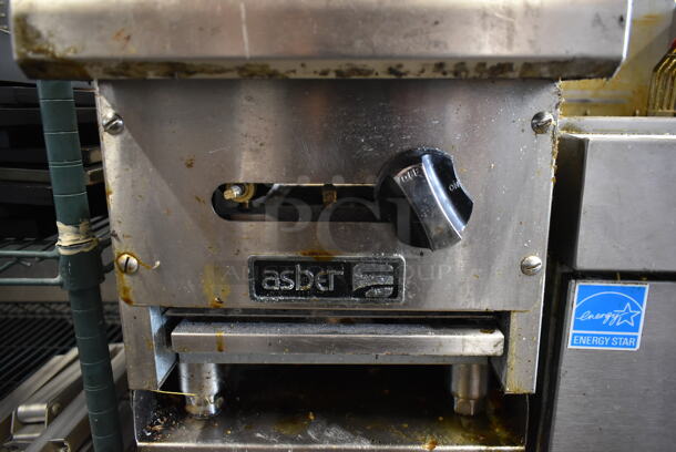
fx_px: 507
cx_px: 338
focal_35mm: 27
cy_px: 226
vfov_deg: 48.0
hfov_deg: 67.3
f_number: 3.5
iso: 1250
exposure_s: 1/30
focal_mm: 18
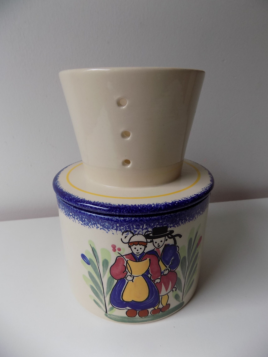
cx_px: 134
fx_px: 237
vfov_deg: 73.9
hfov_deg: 58.9
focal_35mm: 23
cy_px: 178
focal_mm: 4
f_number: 3.1
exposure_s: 1/30
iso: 80
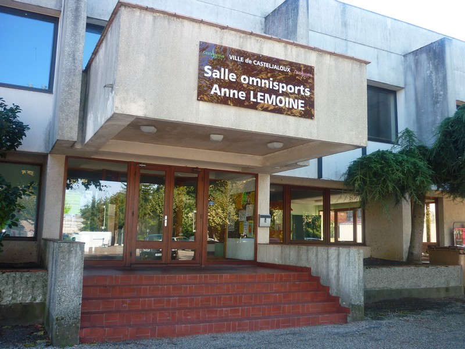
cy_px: 174
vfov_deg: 42.9
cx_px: 232
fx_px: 443
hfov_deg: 55.4
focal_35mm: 33
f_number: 2.8
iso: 100
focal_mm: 5.5
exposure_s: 1/125
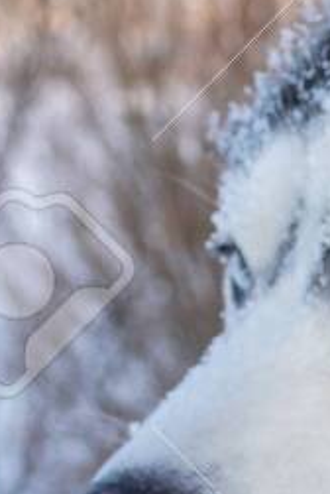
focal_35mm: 310
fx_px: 4250
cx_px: 1096
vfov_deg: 6.6
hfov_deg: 4.2
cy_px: 211
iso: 320
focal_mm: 40
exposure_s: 1/100
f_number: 7.1
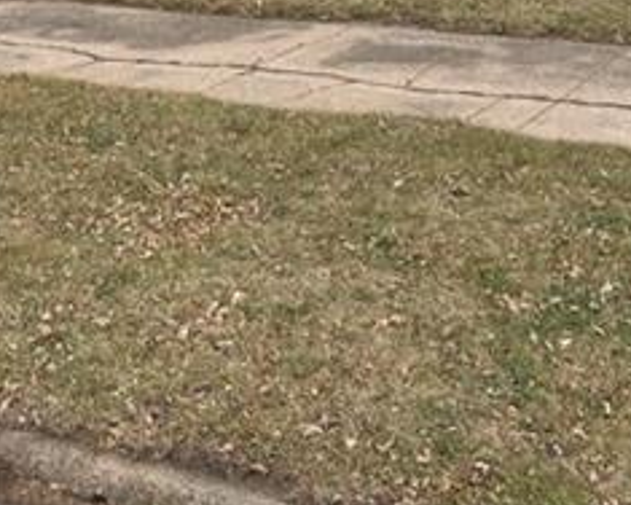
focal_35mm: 69
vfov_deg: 20.5
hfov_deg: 27.3
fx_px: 1289
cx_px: 201
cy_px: -129
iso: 32
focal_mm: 4.2
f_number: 1.6
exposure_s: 1/1125
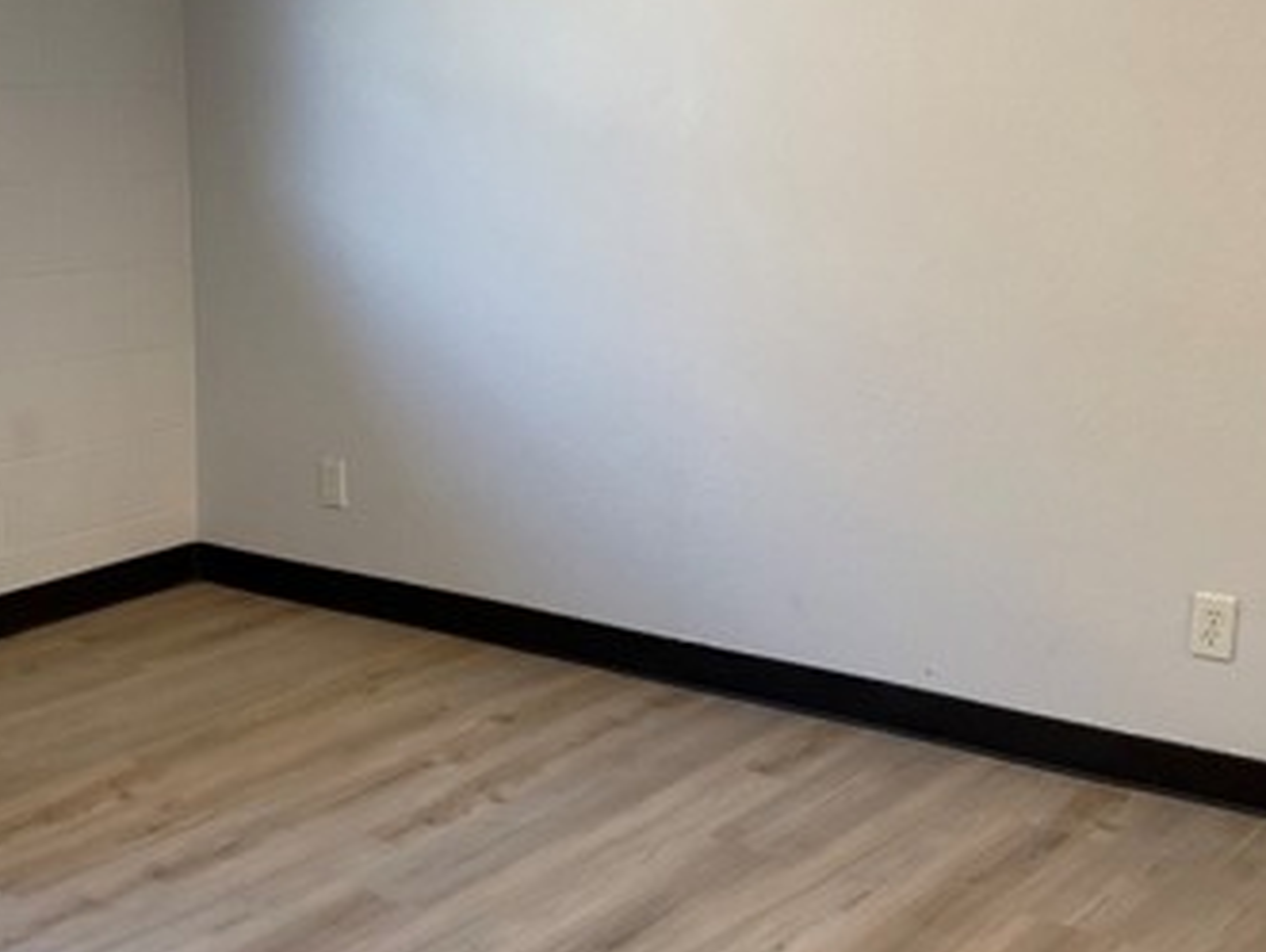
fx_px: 2050
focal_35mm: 56
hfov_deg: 34.1
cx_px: 459
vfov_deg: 26.1
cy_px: 558
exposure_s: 1/60
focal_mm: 3
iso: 125
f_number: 1.8
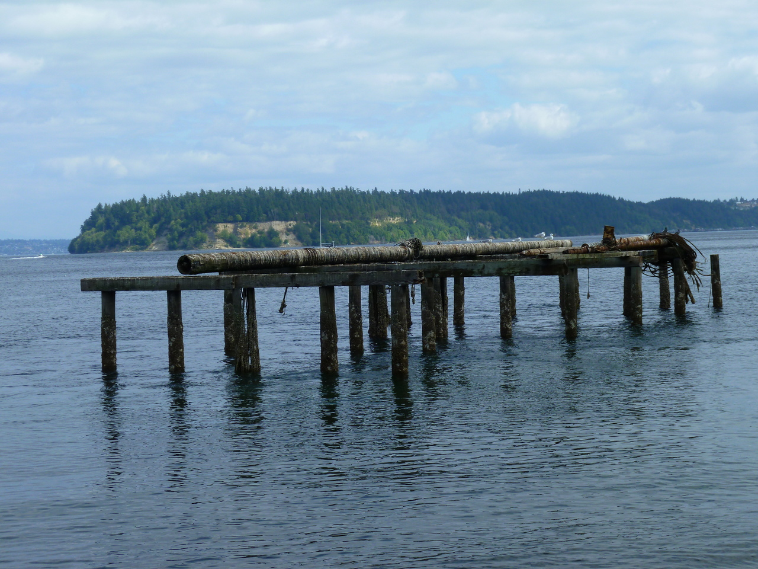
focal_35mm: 61
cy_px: 284
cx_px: 379
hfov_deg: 31.7
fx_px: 1336
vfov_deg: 24.0
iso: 80
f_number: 4.7
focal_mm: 11
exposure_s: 1/400
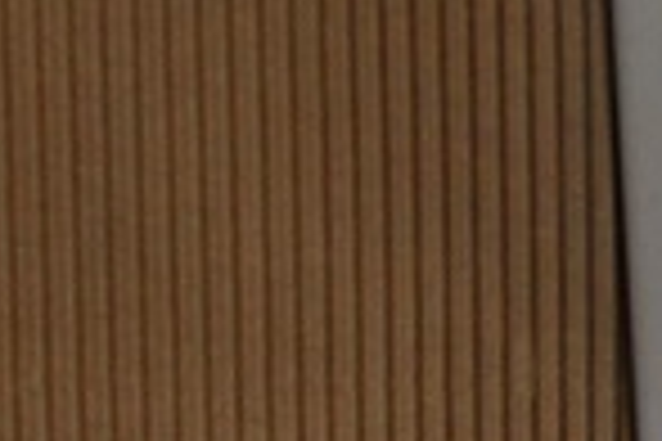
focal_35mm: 306
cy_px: 1346
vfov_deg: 4.3
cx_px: 1621
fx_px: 5627
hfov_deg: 6.4
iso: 80
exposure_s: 1/30
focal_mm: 9.8
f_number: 4.8
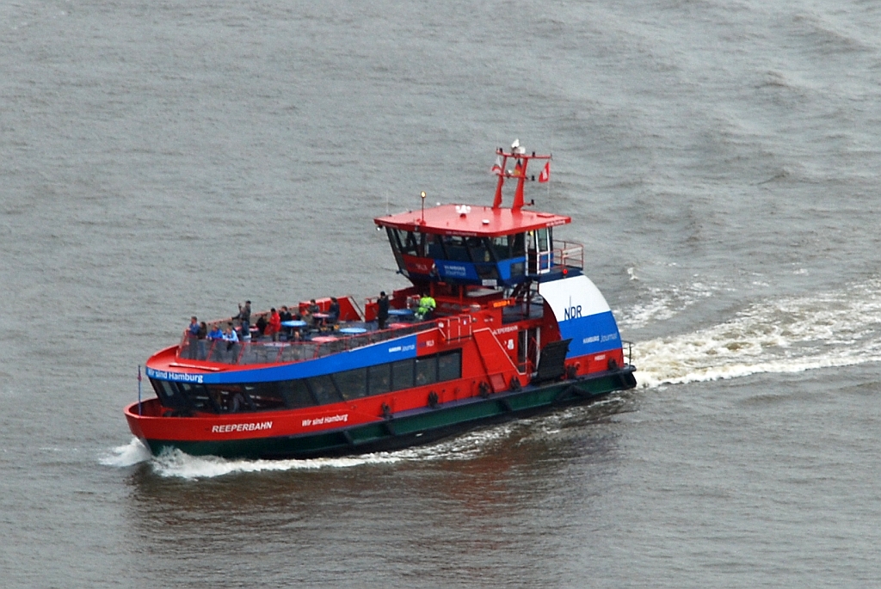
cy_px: 294
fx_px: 4960
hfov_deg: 10.1
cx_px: 440
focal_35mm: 202
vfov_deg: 6.8
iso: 200
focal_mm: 135
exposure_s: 1/125
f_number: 9
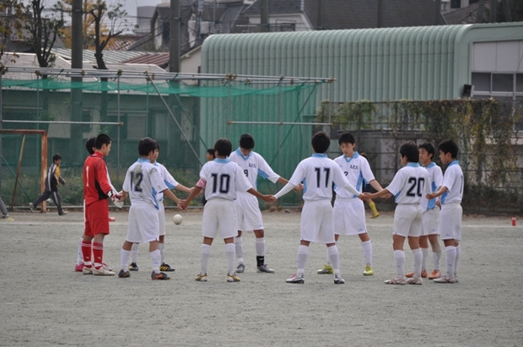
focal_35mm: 225
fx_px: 3263
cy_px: 174
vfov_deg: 6.1
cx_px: 262
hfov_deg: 9.2
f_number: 5.6
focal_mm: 150
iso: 400
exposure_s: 1/1250
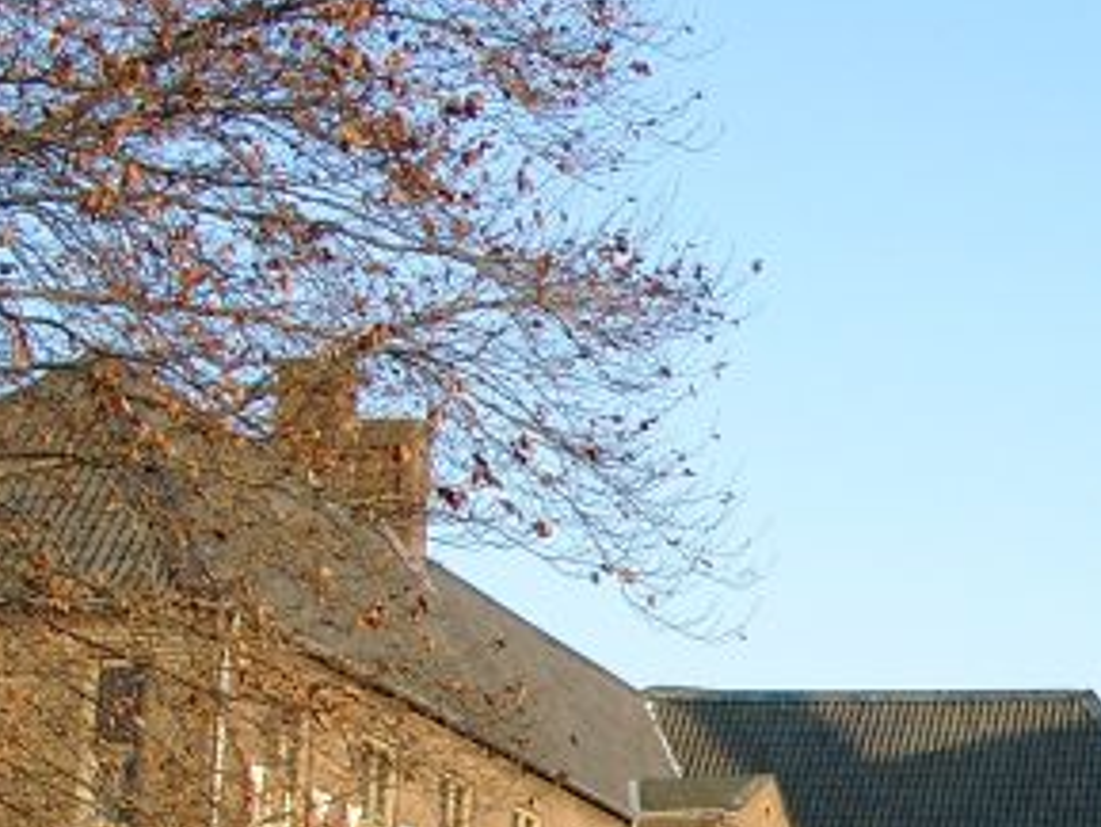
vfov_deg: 15.6
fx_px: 2991
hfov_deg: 19.4
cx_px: 1391
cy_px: 736
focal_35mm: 94
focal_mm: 7.13
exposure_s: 1/235
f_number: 4
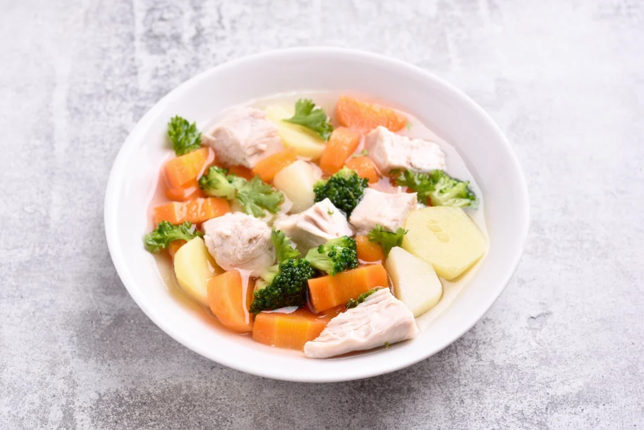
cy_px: 215
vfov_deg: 22.7
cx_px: 322
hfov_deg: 33.4
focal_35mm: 60
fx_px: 1074
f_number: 11
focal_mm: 60
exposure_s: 1/160
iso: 100
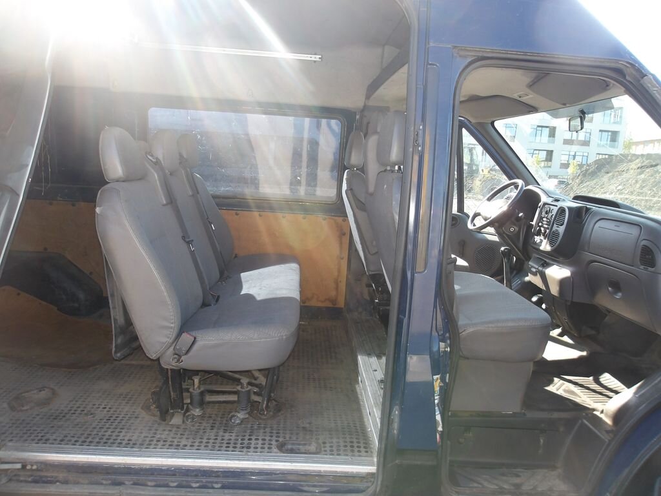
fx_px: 516
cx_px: 330
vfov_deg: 51.4
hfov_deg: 65.3
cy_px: 248
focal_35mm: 27
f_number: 3
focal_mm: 4.9
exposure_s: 1/133
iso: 100
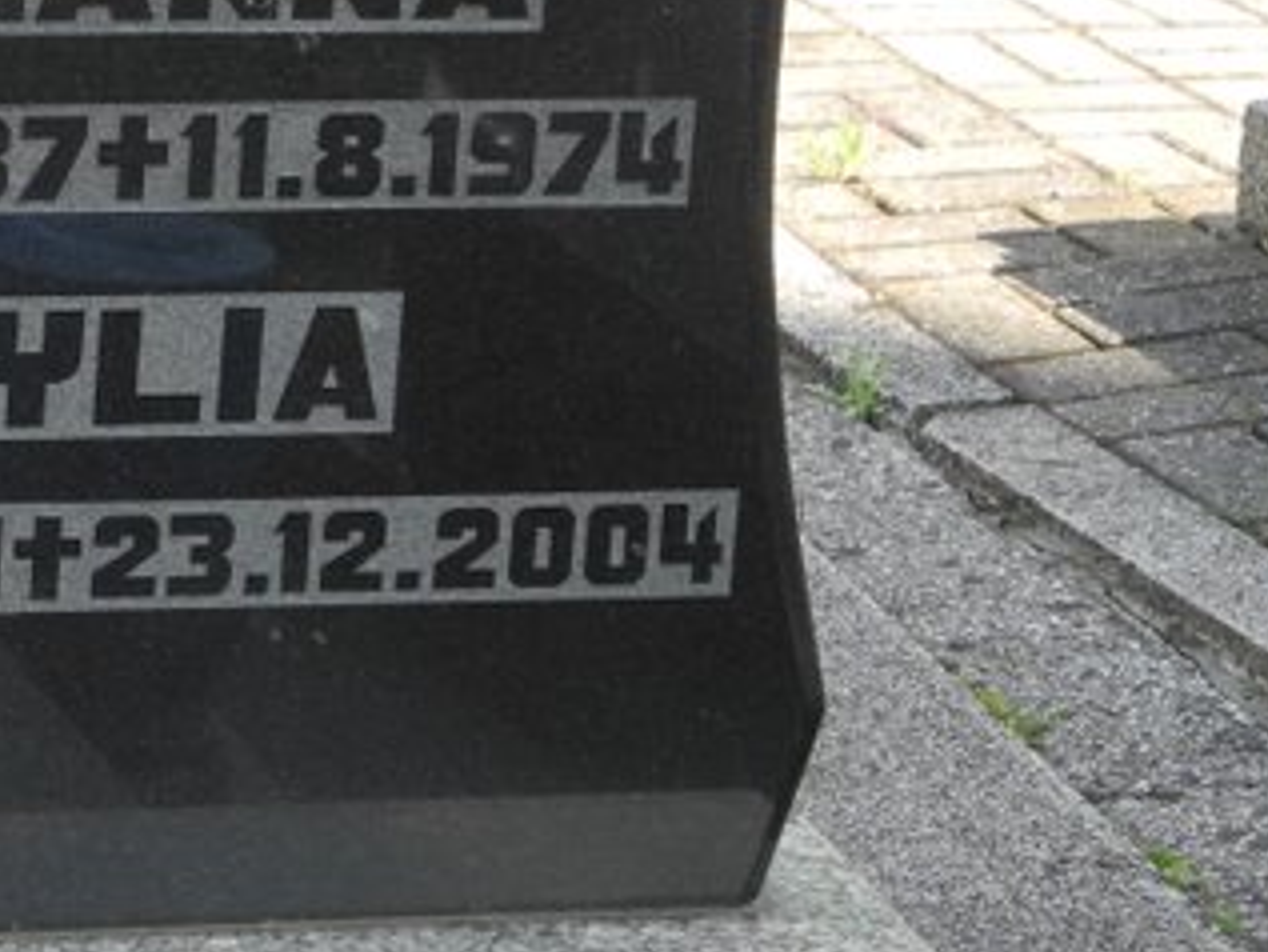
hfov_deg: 10.2
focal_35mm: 192
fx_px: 7036
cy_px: 212
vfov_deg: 7.7
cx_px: -84
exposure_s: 1/200
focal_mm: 16.3
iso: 100
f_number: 4
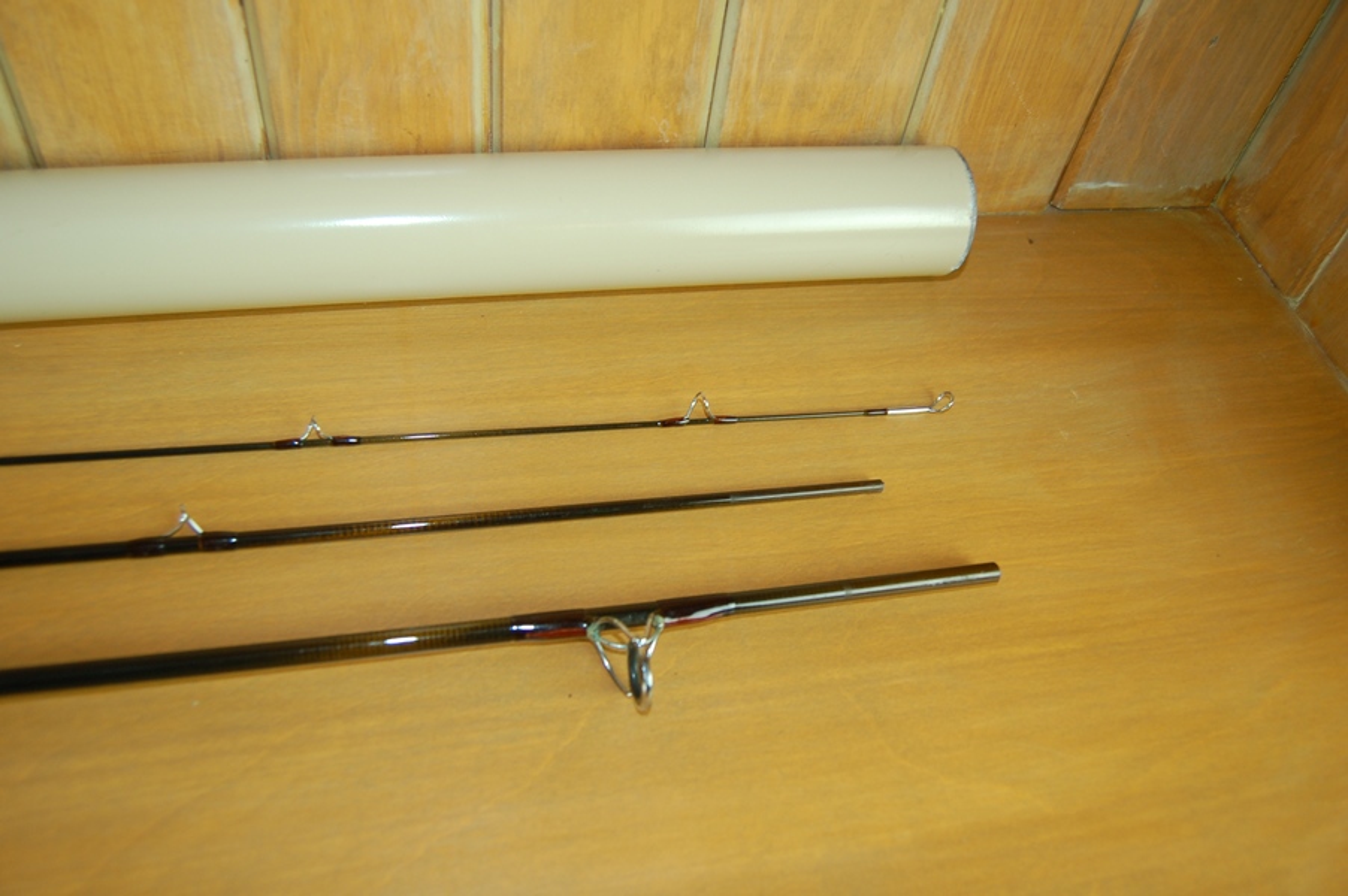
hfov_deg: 62.0
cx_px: 674
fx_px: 1122
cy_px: 448
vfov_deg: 43.5
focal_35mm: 30
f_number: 3.8
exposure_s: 1/60
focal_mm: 20
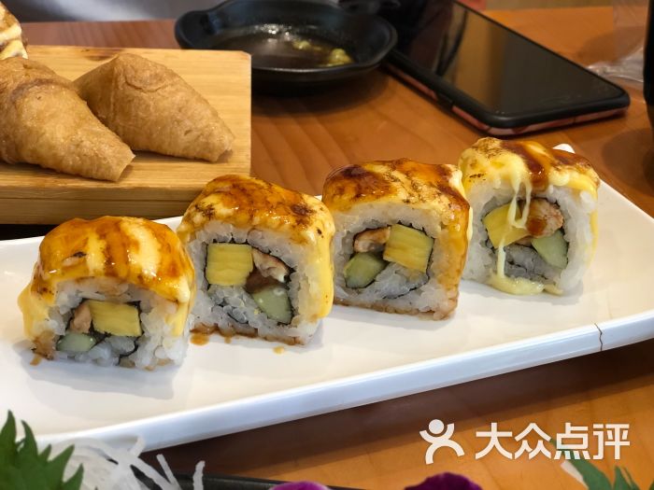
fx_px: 1077
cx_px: 327
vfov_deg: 25.7
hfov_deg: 33.8
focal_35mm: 57
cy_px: 245
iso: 250
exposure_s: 1/50
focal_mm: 6.6
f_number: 2.8
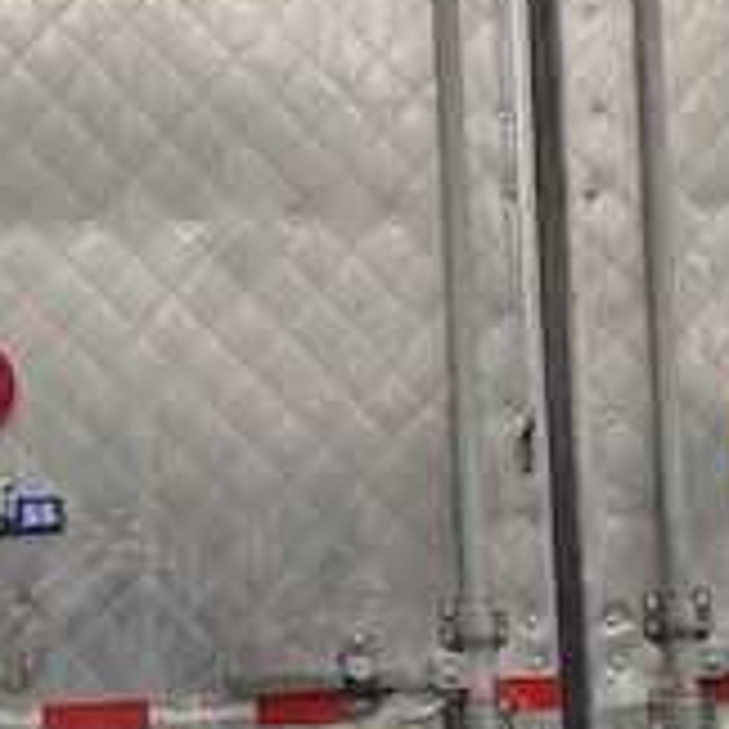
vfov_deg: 19.1
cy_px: 364
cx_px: 428
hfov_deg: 19.1
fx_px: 2168
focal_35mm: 91
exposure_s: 1/121
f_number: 1.8
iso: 40
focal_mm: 4.25
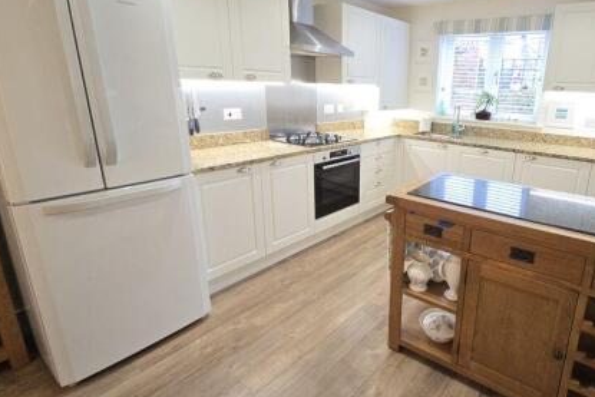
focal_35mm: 19
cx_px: 389
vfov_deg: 64.5
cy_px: 183
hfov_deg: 84.3
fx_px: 314
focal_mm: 2.2
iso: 160
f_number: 2.2
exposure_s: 1/50.6
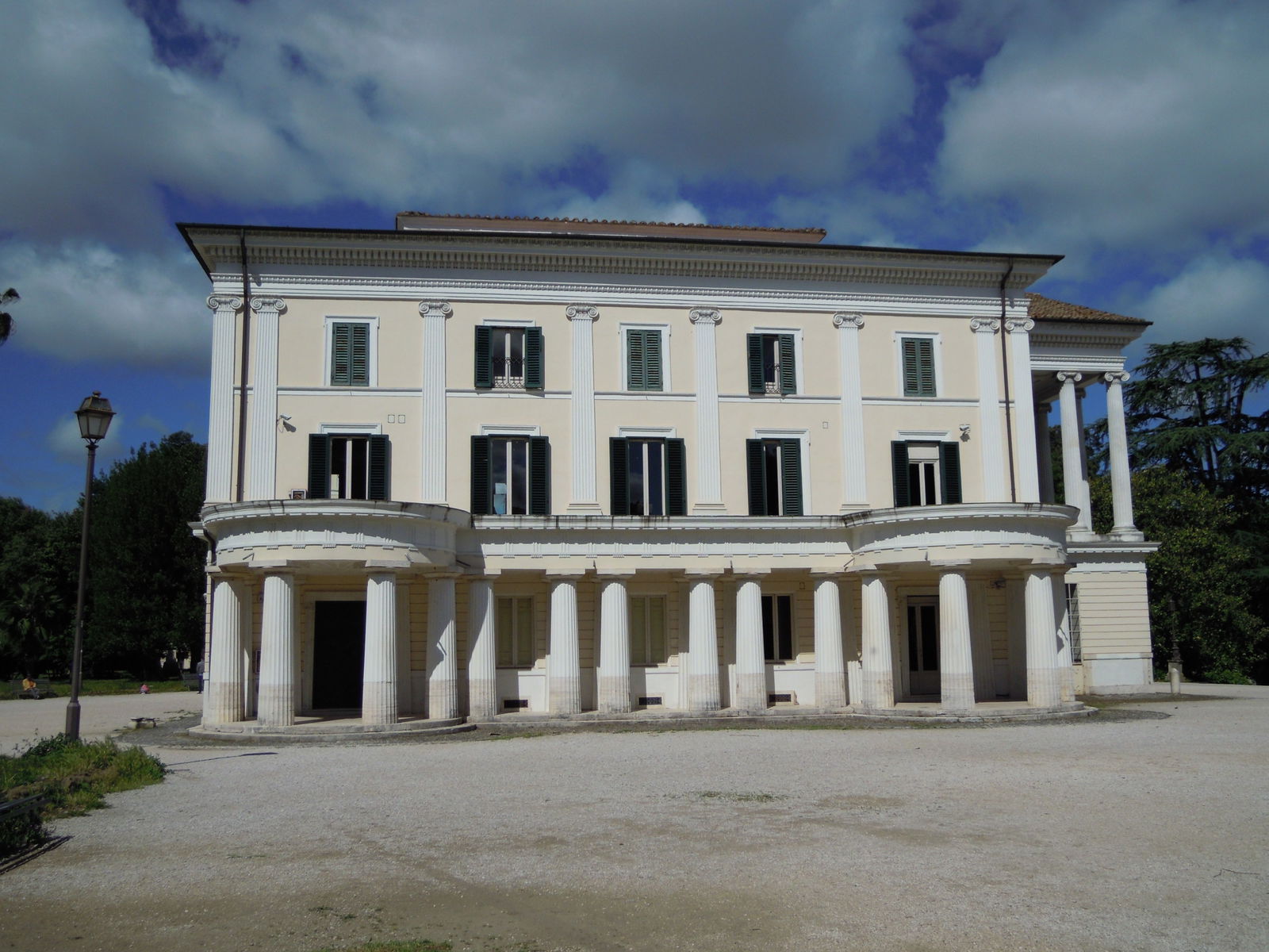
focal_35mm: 32
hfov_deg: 56.8
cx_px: 634
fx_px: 1173
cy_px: 476
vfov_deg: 44.2
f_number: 7.9
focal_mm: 5.7
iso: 100
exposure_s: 1/800
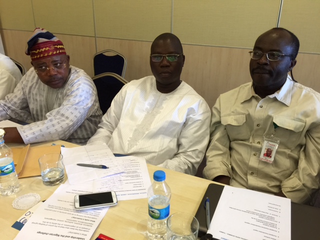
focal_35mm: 29
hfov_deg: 61.7
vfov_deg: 48.2
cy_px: 120
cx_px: 160
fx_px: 268
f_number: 2.2
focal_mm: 4.15
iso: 80
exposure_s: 1/15
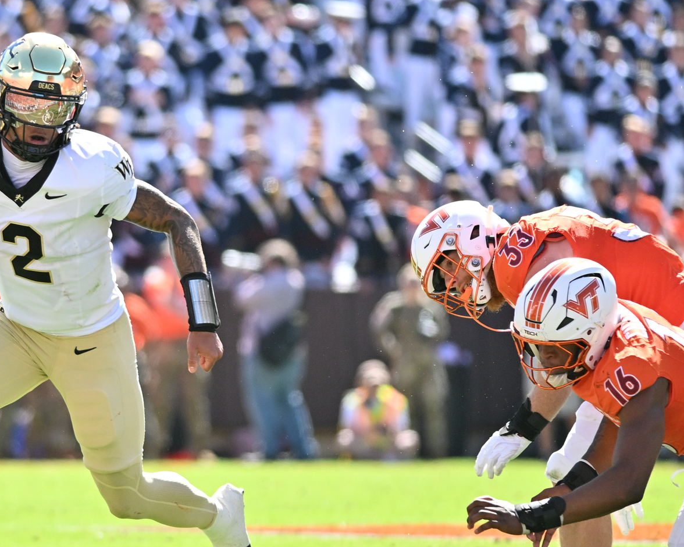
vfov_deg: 3.2
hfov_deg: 4.0
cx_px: 223
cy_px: 344
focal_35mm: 479
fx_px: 9698
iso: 800
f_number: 4
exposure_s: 1/2500
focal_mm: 300
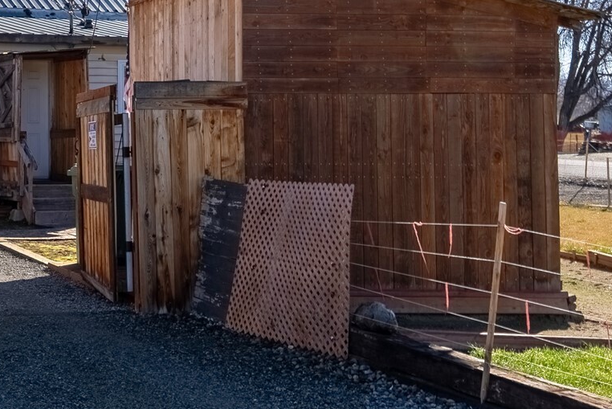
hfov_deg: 26.9
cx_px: -48
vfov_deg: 19.6
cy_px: 133
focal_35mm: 69
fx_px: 1177
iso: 100
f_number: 13
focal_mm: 31.1
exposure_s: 1/5000
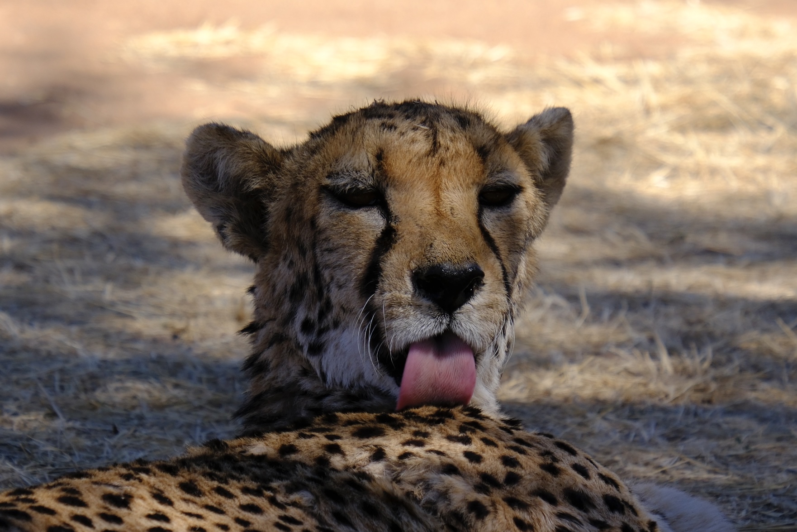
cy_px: 266
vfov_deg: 4.6
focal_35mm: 300
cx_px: 398
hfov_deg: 6.9
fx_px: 6642
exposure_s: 1/340
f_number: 5.6
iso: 125
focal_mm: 200
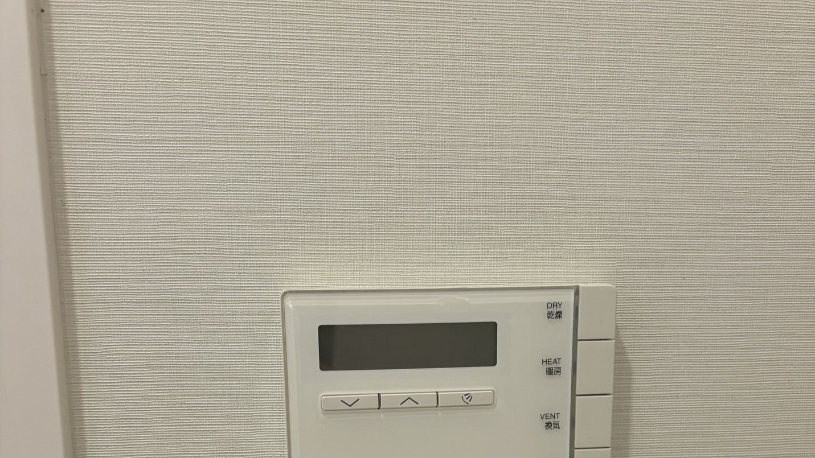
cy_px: 422
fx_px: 821
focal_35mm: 38
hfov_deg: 52.8
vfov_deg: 29.7
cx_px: 408
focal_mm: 5.96
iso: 125
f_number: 1.6
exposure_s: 1/100
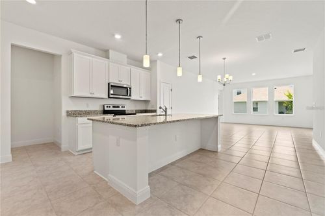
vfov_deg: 77.3
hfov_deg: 100.4
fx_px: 135
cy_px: 108
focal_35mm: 15
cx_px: 162
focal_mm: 10
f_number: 9
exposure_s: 1/8
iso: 250
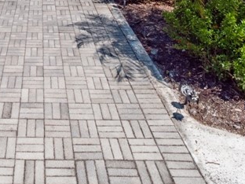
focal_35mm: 46
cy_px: -107
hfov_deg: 39.3
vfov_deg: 23.6
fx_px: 326
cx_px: 43
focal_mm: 7
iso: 200
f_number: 7.1
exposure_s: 1/1250
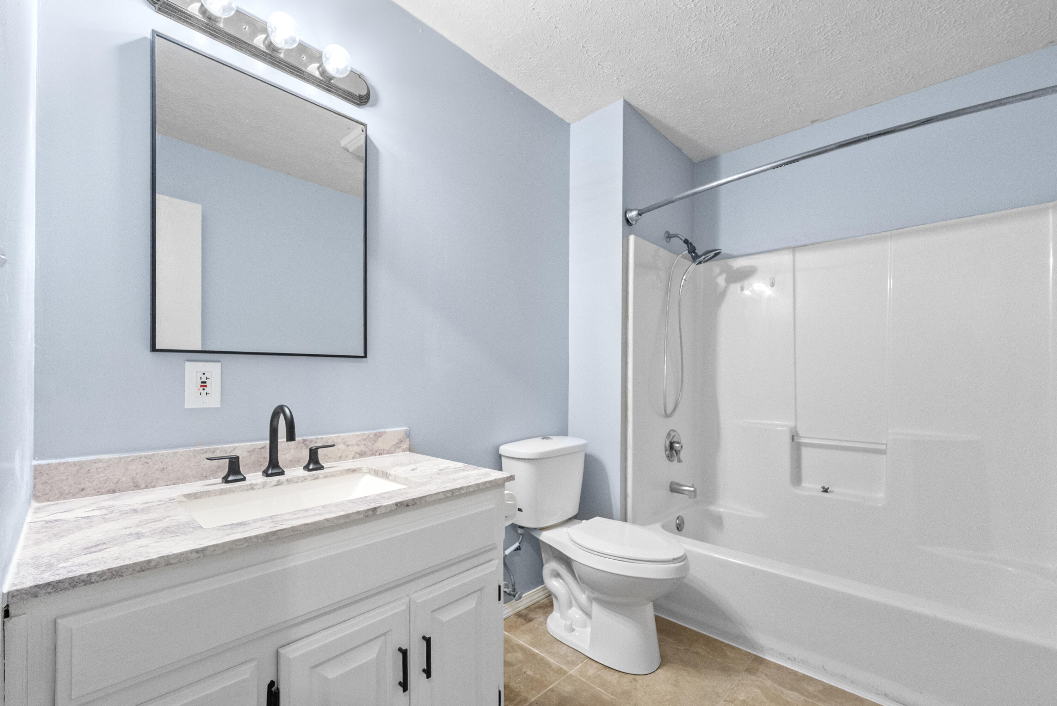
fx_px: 411
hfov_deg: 104.2
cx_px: 528
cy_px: 353
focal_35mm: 14
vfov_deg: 81.3
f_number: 8
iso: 12800
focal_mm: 14
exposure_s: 1/40
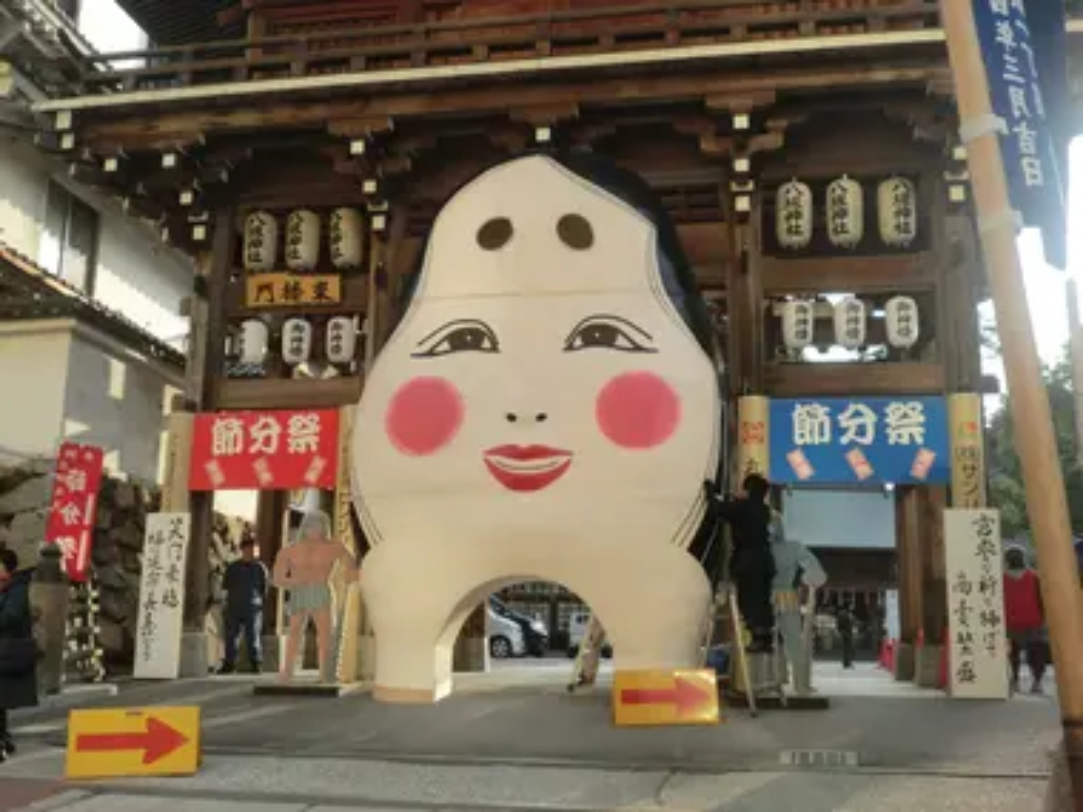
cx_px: 542
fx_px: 1189
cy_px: 406
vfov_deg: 37.7
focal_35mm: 38
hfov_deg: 49.0
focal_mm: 6.9
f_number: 3.9
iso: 50
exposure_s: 1/250
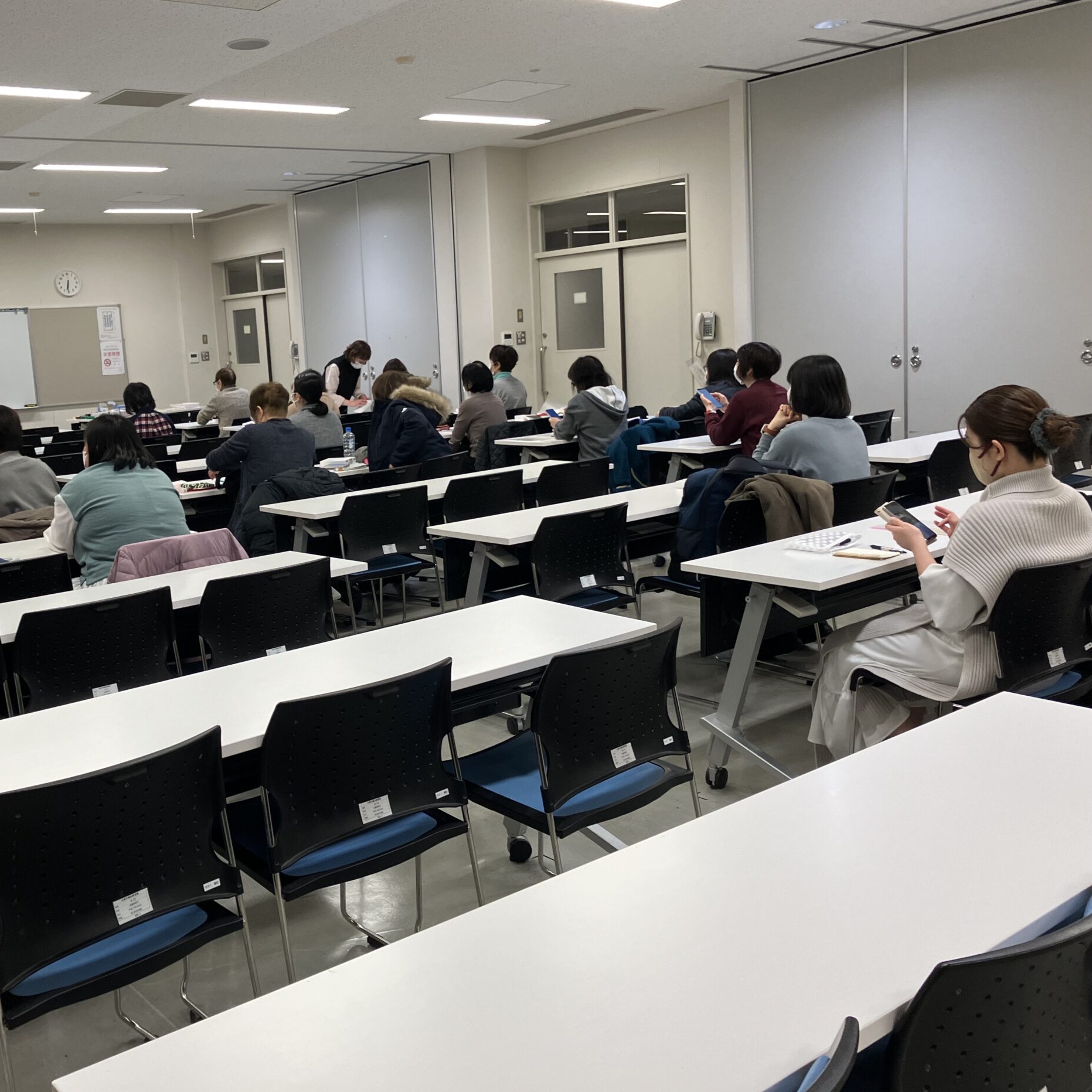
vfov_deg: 48.4
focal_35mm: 34
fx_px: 1213
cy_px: 534
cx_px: 343
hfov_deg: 47.5
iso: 80
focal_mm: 3.99
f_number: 1.8
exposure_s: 1/100
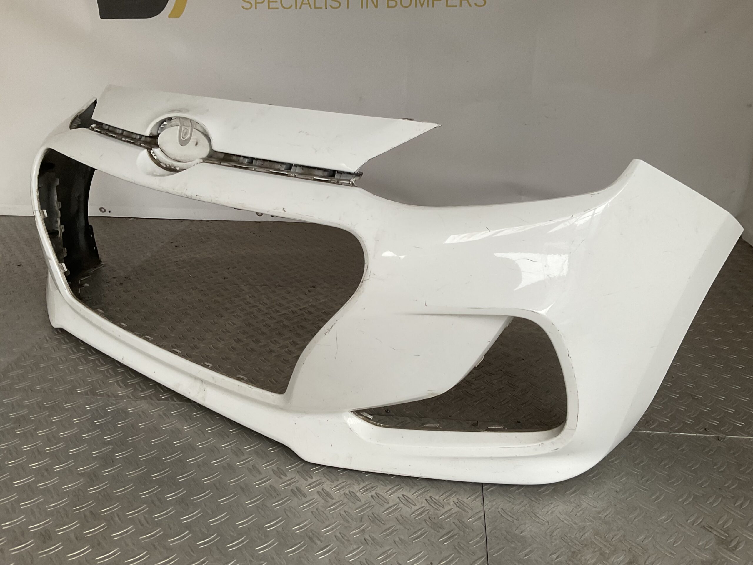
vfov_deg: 48.2
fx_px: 631
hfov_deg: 61.7
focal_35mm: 29
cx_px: 376
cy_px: 282
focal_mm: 3
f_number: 1.8
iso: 50
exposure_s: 1/50
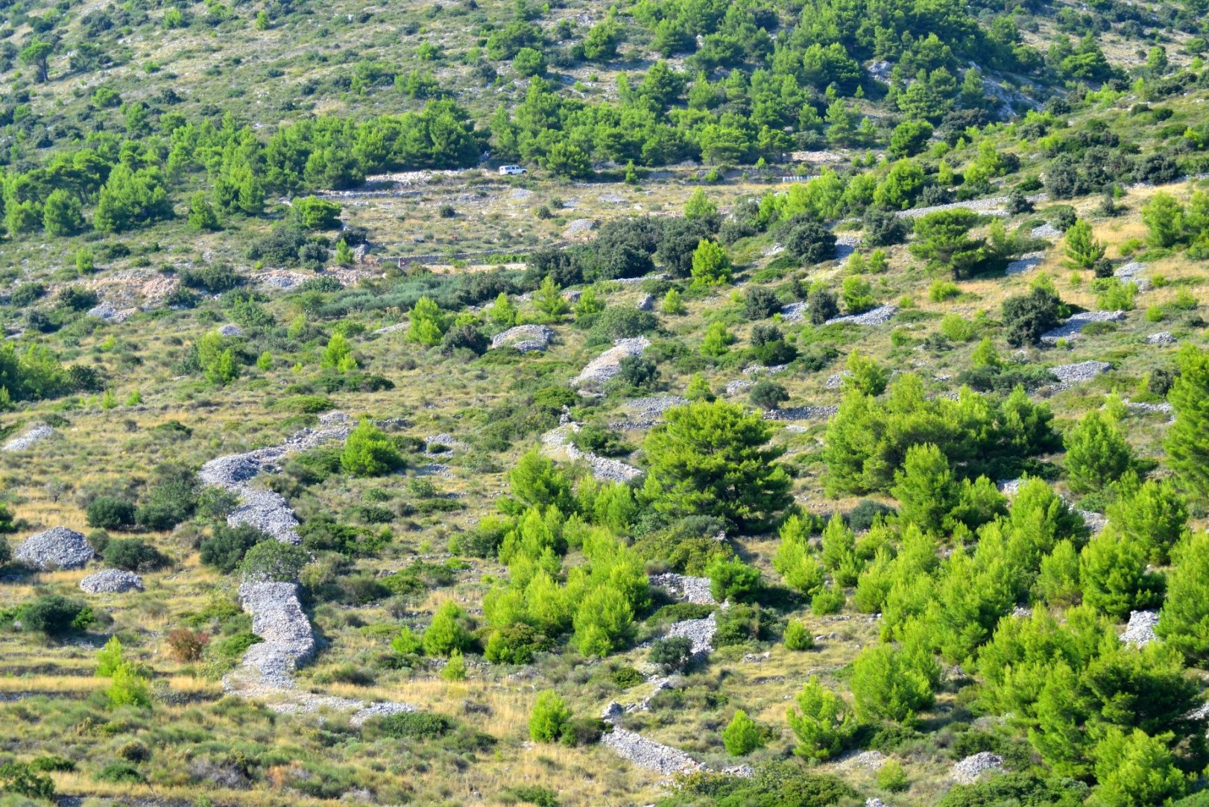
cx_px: 604
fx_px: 3527
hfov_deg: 19.5
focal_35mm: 105
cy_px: 404
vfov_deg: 13.0
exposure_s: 1/500
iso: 220
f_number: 5.6
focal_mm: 70
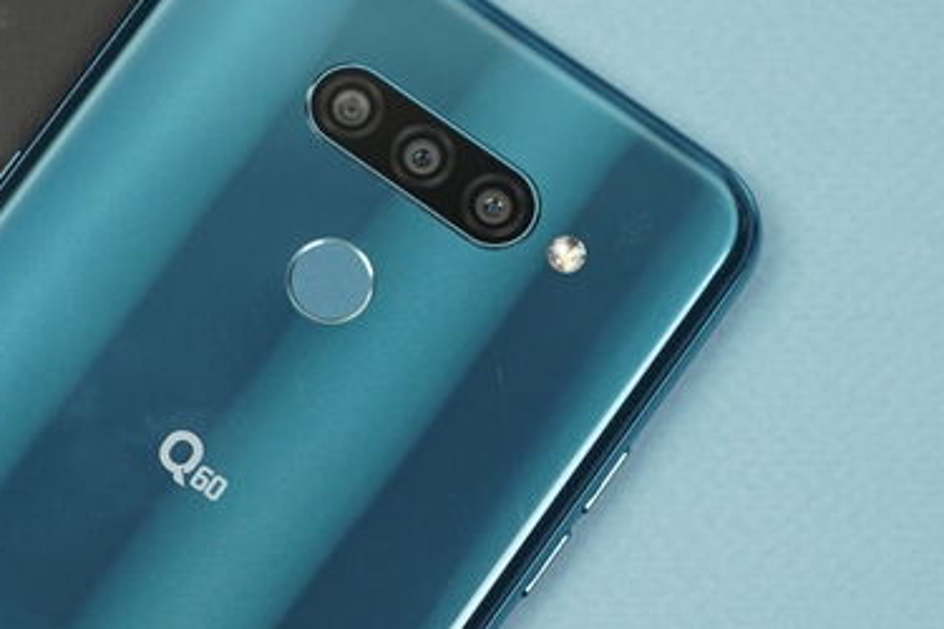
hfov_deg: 14.4
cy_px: 574
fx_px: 3697
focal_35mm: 141
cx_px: 47
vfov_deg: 9.7
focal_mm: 55
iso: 400
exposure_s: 1/160
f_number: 4
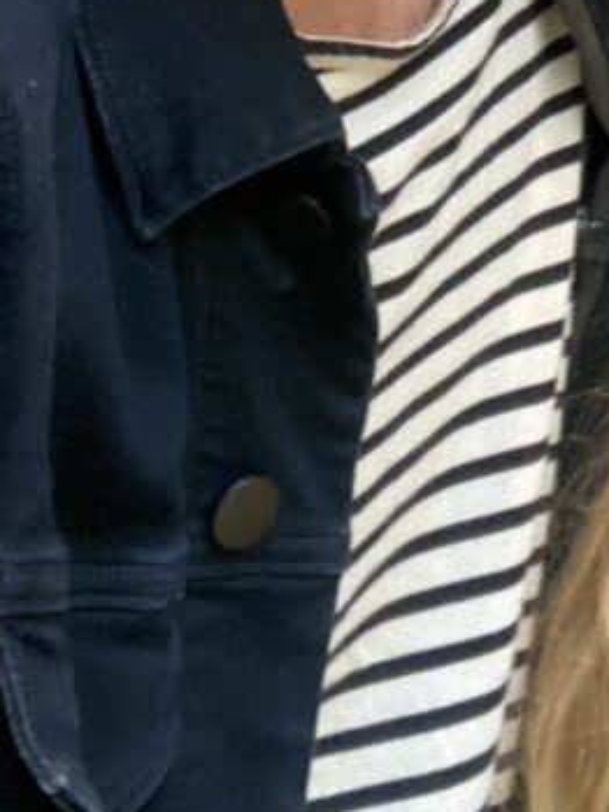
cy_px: -368
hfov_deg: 16.3
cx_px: 651
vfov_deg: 19.6
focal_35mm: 88
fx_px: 2063
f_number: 2.2
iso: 400
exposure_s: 1/39
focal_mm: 2.71
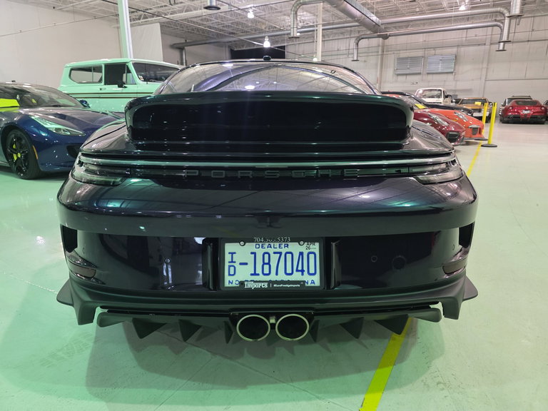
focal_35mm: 23
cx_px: 274
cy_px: 206
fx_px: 364
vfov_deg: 58.9
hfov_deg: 73.9
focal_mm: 6.3
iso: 1250
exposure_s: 1/120
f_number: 1.7
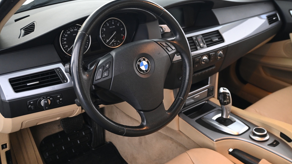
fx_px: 277
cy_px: 70
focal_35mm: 36
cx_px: 147
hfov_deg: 55.6
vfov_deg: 33.0
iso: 1600
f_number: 4
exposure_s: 1/8
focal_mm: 22.5
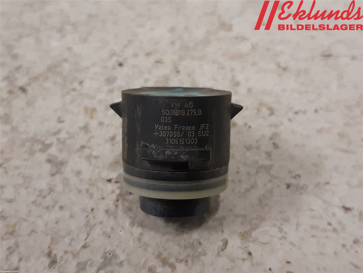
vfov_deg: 53.1
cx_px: 182
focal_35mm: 26
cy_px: 136
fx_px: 273
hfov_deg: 67.3
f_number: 1.7
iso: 200
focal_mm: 3.93
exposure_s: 1/50
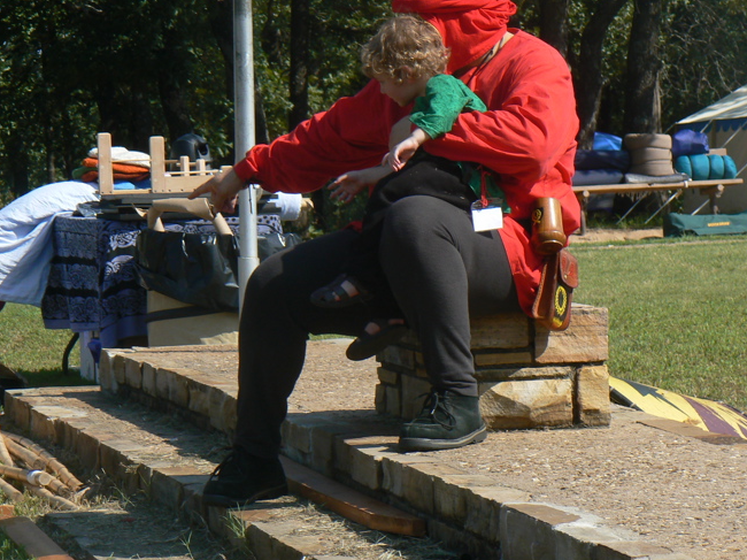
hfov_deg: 9.8
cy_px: 221
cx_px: 371
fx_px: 4357
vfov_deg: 7.3
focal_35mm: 202
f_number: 6.3
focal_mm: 27.4
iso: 80
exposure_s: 1/400
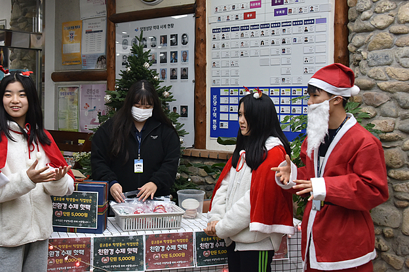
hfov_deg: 40.0
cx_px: 150
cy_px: 108
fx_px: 557
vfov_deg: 27.5
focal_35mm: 49
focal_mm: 34
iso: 1400
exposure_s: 1/125
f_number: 5
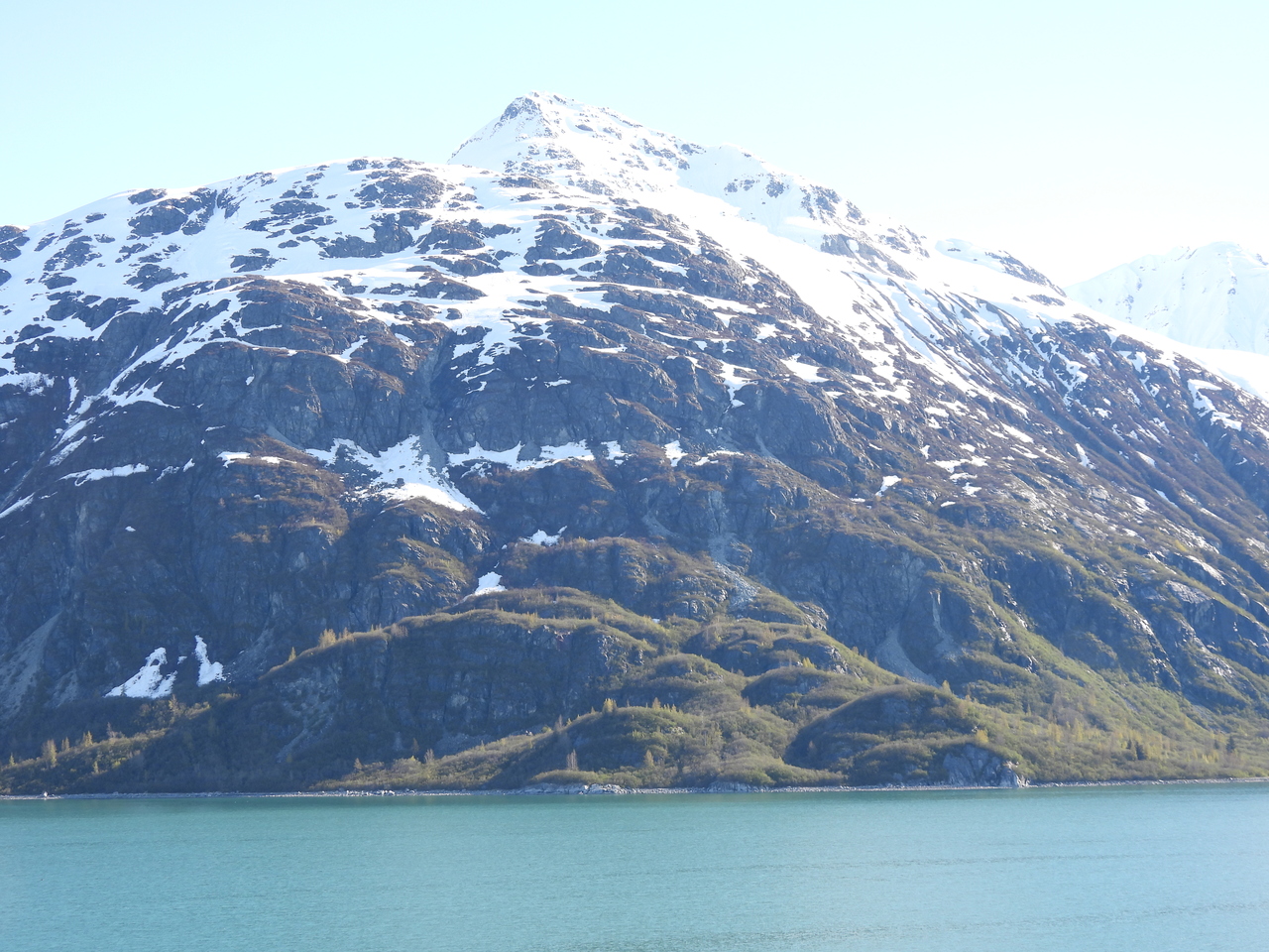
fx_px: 2200
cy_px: 476
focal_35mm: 60
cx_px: 634
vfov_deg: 24.4
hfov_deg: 32.2
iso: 100
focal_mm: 10.7
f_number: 3.5
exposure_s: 1/500
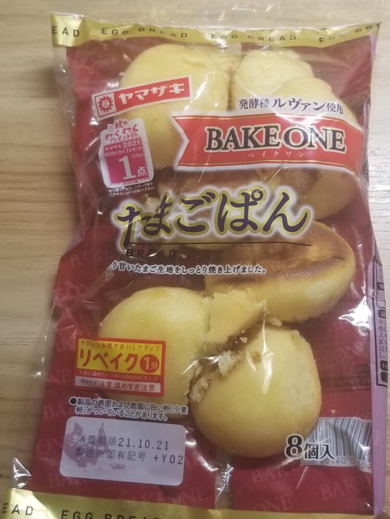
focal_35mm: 26
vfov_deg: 67.3
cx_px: 195
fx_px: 391
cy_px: 260
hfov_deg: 53.1
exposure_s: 1/60
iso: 80
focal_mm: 4.25
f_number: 1.7
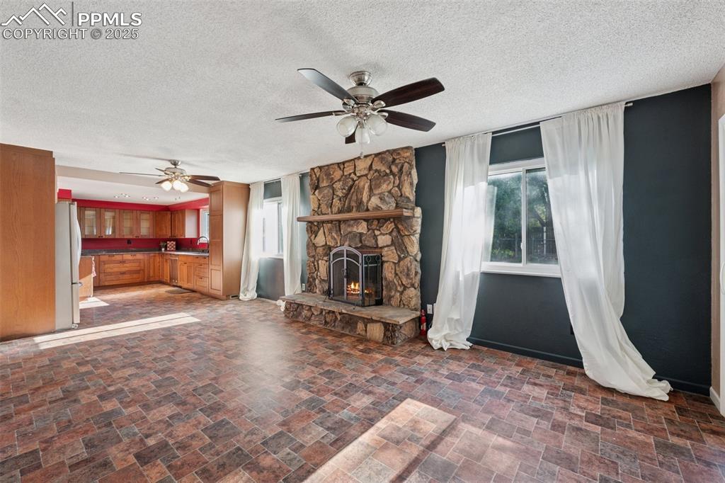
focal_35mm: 15
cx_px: 362
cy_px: 242
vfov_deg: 77.3
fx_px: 302
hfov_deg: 100.4
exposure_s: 1/8
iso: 800
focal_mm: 15
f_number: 11
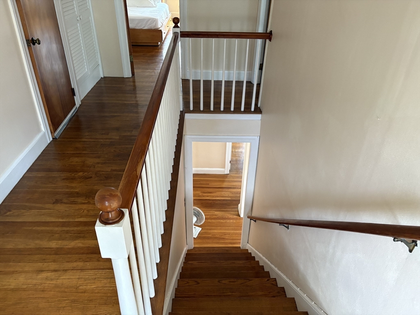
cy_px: 158
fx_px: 315
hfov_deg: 67.3
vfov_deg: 53.1
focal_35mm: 26
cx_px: 210
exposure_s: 1/60
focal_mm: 5.96
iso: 320
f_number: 1.6
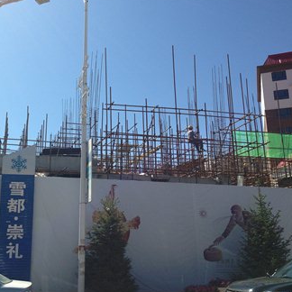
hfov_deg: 37.1
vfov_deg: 37.5
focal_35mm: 45
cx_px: 94
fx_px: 429
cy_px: 141
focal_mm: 4.12
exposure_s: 1/1938
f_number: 2.4
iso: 50
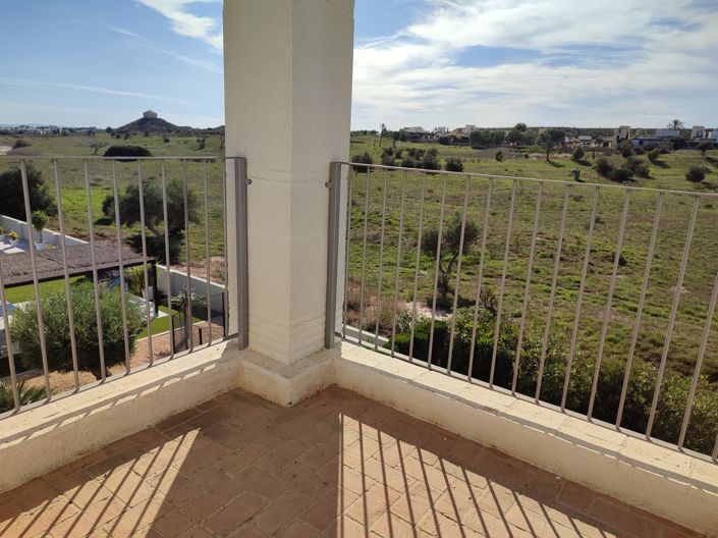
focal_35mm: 24
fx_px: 498
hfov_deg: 71.6
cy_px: 269
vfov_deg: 56.8
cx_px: 359
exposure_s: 1/1279
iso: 50
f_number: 1.89
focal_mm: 5.89
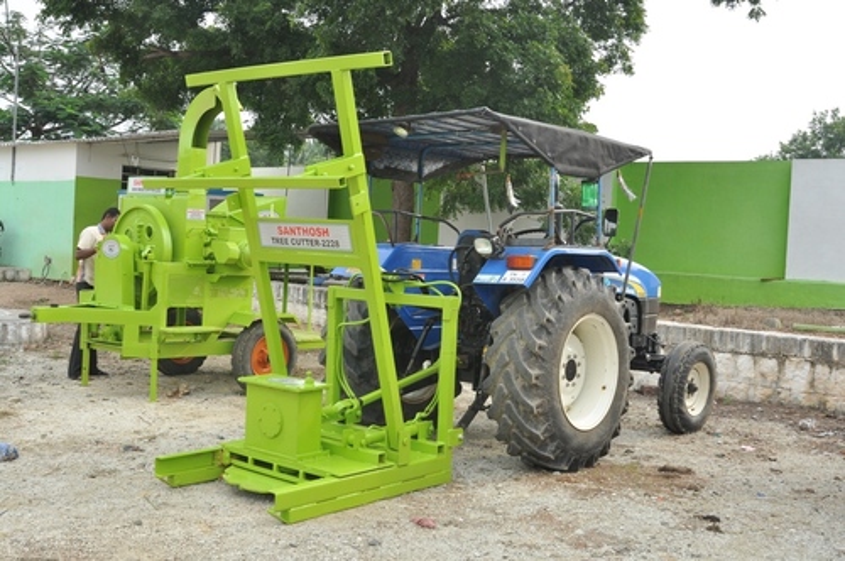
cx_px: 422
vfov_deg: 31.8
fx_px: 985
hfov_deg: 46.5
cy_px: 280
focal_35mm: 42
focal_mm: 28
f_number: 9
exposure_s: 1/125
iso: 320
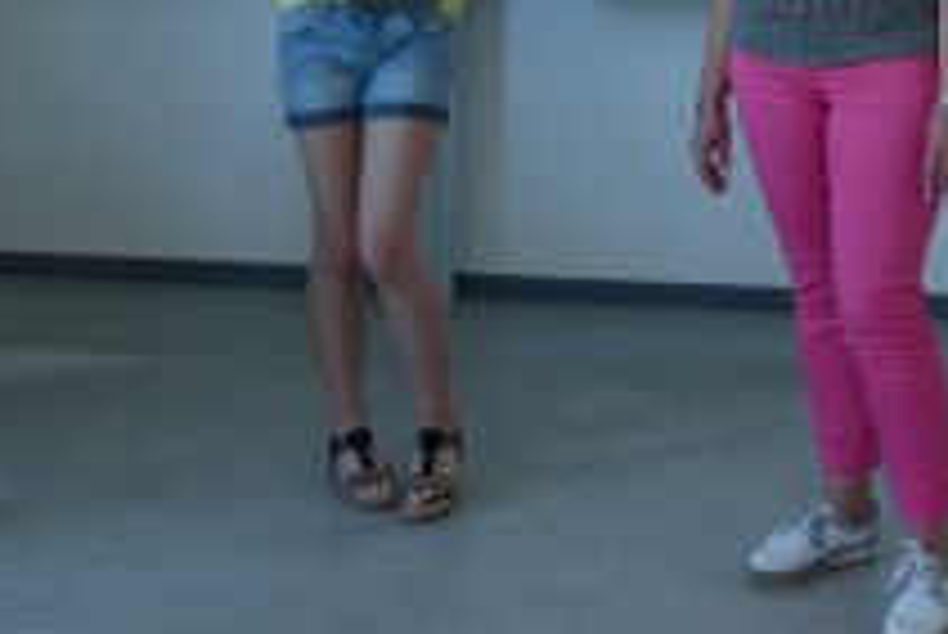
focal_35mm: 71
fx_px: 1871
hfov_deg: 28.2
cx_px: 665
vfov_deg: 18.8
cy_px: 22
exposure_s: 1/60
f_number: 2.8
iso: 250
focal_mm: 6.4
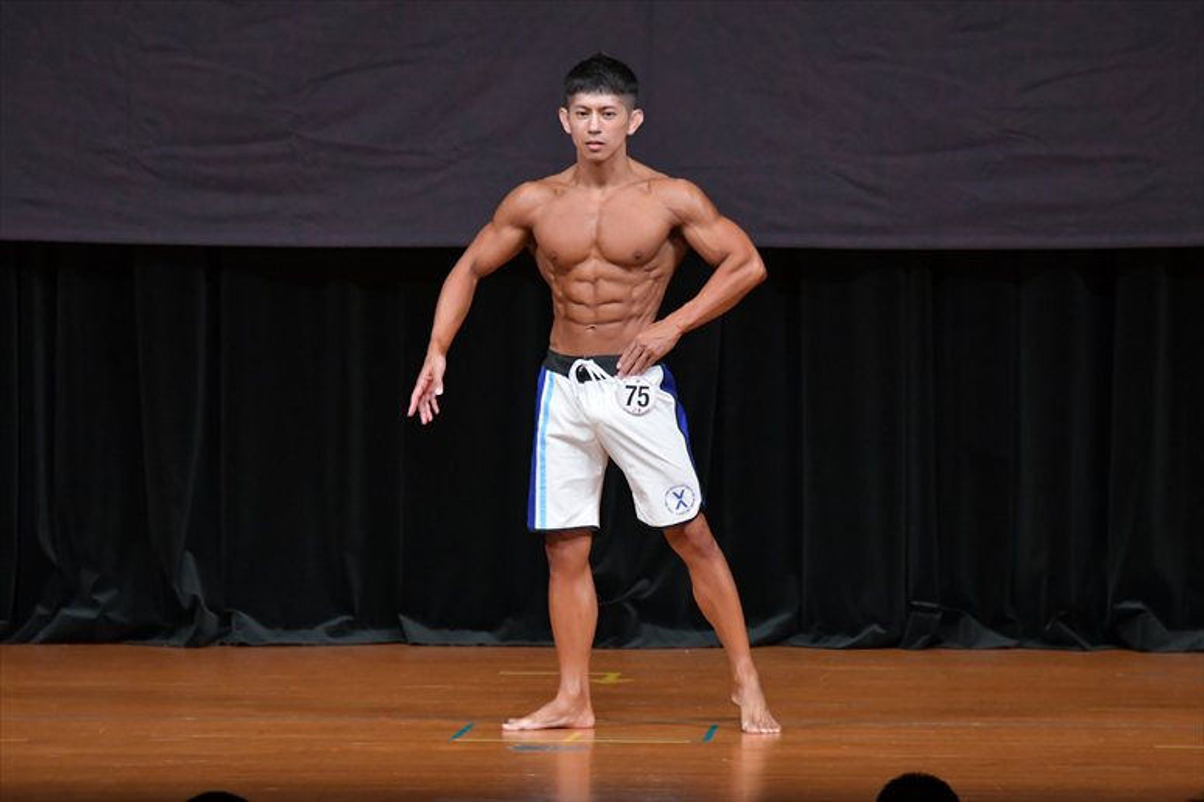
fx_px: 9527
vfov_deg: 4.8
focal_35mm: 285
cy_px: 401
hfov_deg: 7.2
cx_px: 602
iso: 4000
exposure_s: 1/400
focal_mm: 190
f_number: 5.6
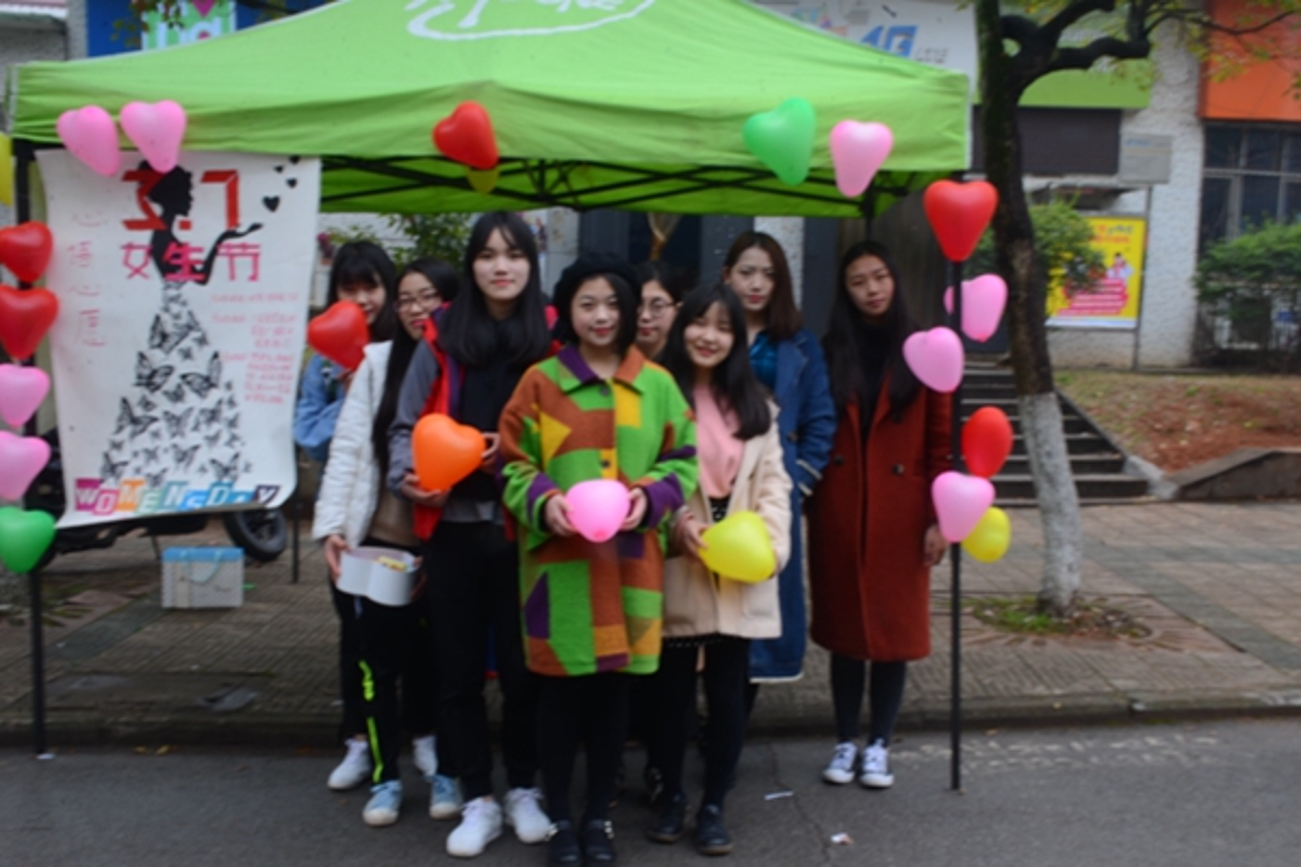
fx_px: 1464
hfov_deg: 47.9
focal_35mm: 40
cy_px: 434
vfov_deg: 33.0
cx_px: 650
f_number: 25
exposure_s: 1/6
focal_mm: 27
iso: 100
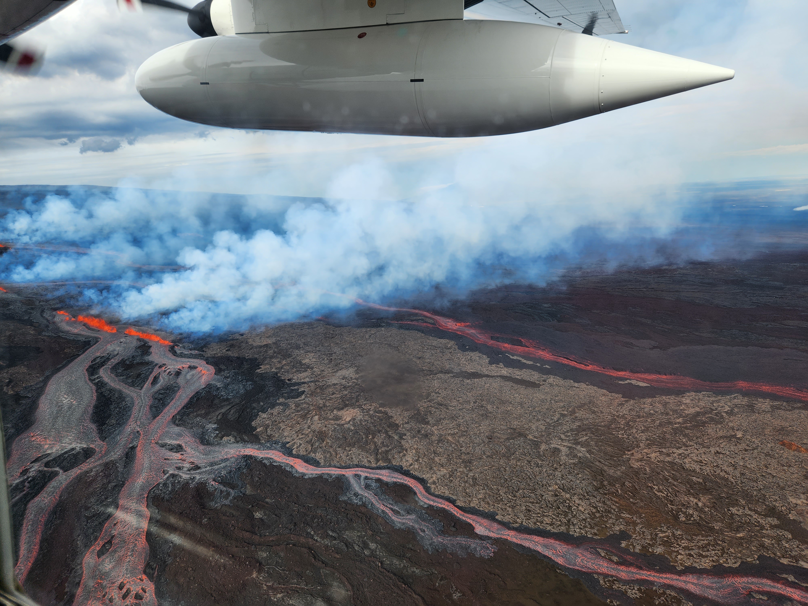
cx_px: 404
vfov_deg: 58.9
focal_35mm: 23
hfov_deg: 73.9
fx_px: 537
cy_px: 303
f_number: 1.8
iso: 20
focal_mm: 5.4
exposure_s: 1/887
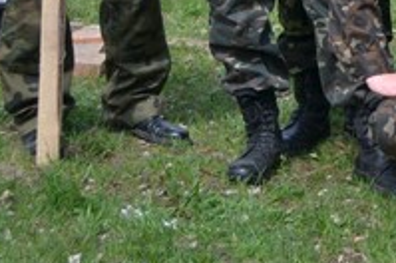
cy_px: -158
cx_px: 607
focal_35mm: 145
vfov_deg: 9.1
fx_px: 1592
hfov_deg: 13.3
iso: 200
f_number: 4
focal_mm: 24
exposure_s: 1/1250
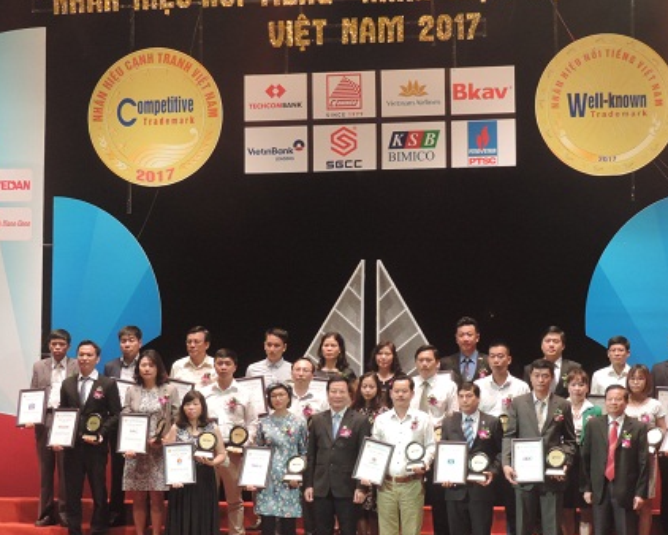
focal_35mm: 104
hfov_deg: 18.4
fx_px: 2057
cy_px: 249
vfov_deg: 14.8
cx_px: 405
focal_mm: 13.3
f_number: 3.9
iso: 400
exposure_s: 1/30
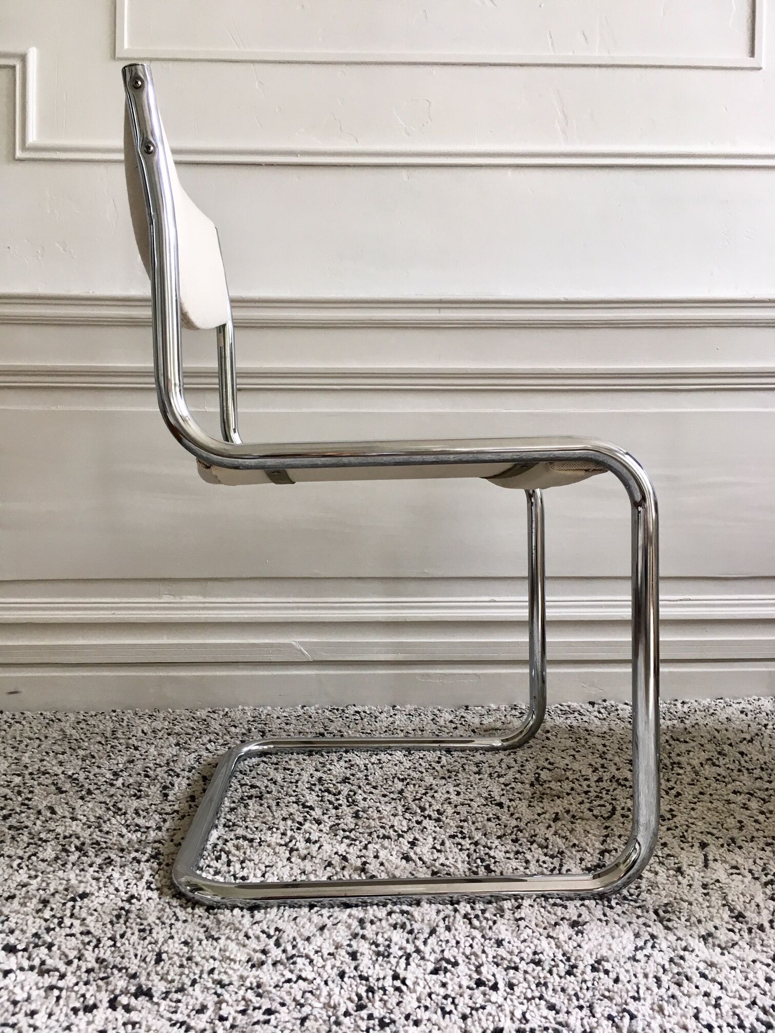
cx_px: 388
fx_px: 866
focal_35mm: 29
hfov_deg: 48.2
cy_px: 516
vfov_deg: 61.7
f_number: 2.2
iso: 40
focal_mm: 4.15
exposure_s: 1/33
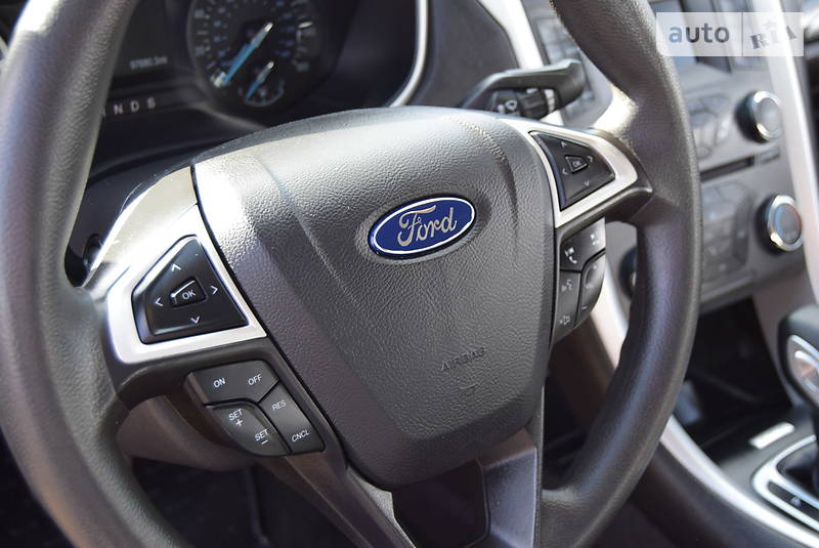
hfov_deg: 37.8
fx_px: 1195
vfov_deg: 25.8
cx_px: 410
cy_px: 274
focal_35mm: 52
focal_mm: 35
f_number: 5
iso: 400
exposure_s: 1/100
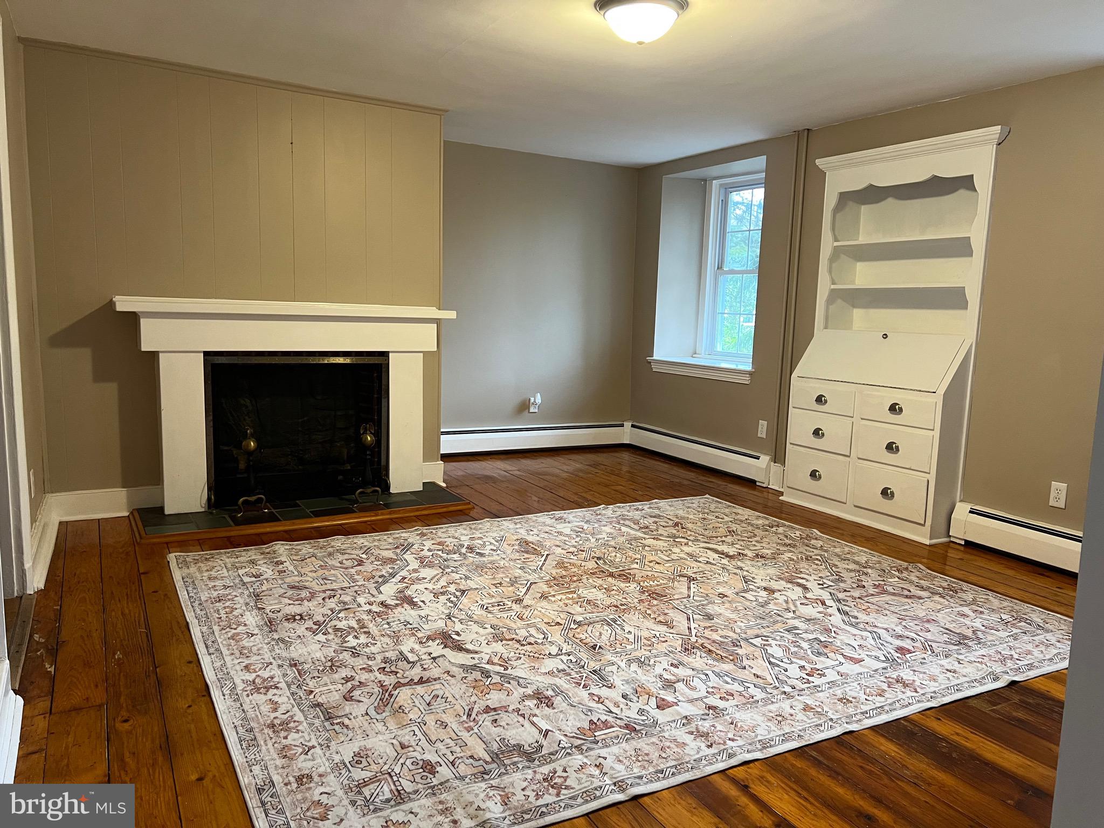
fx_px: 829
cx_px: 552
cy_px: 414
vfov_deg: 53.1
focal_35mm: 26
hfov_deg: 67.3
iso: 200
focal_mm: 5.7
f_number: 1.5
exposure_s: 1/60
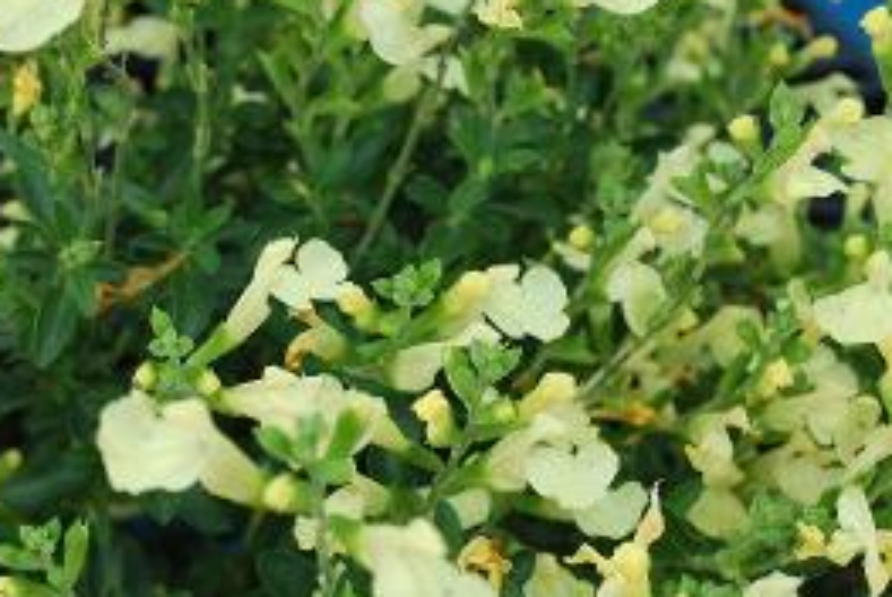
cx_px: 302
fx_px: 1811
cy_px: 410
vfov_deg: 18.7
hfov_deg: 27.5
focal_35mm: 73
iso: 200
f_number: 6.3
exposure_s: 1/60
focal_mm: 32
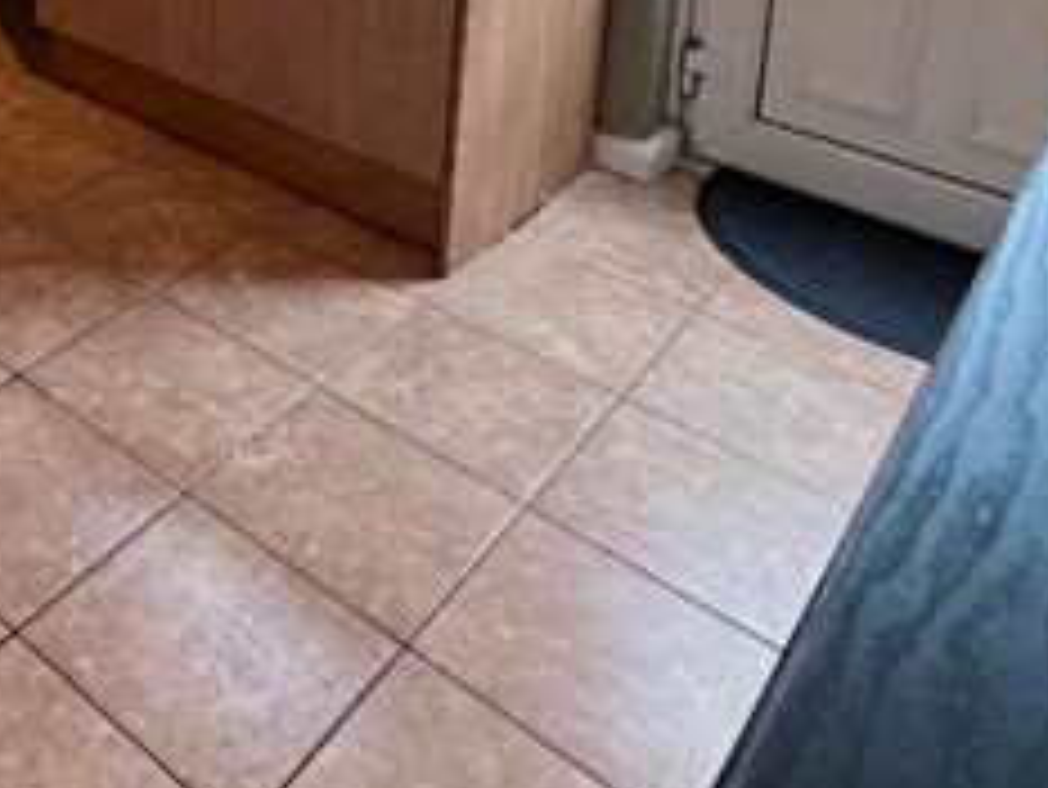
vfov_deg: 29.7
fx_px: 1181
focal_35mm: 39
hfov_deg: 41.4
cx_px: -9
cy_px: -232
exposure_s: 1/88
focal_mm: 1.57
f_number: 1.8
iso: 250
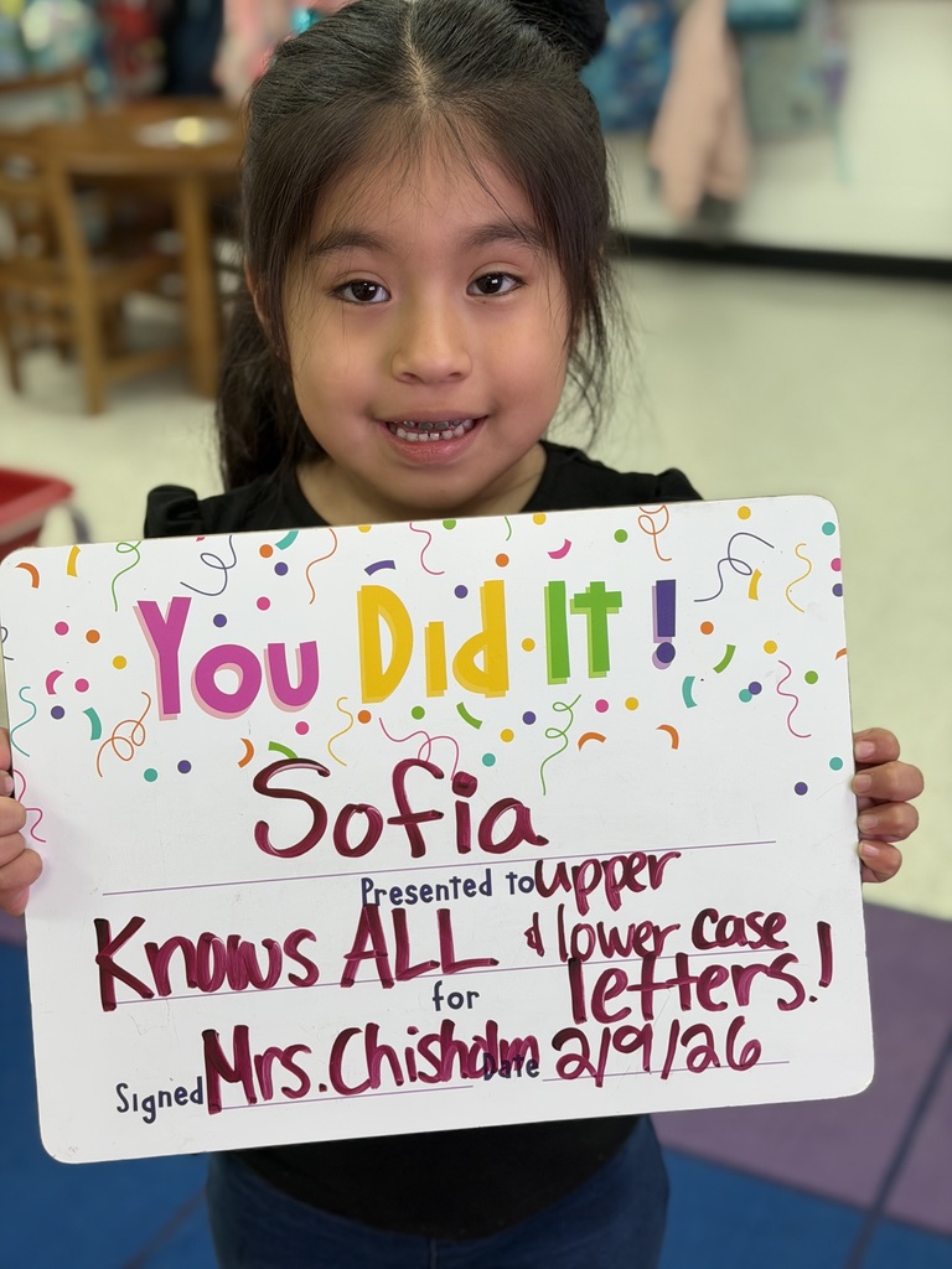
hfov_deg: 30.3
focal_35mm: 48
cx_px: 476
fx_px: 1760
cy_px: 634
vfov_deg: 39.7
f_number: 1.78
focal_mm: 6.76
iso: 200
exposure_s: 1/60
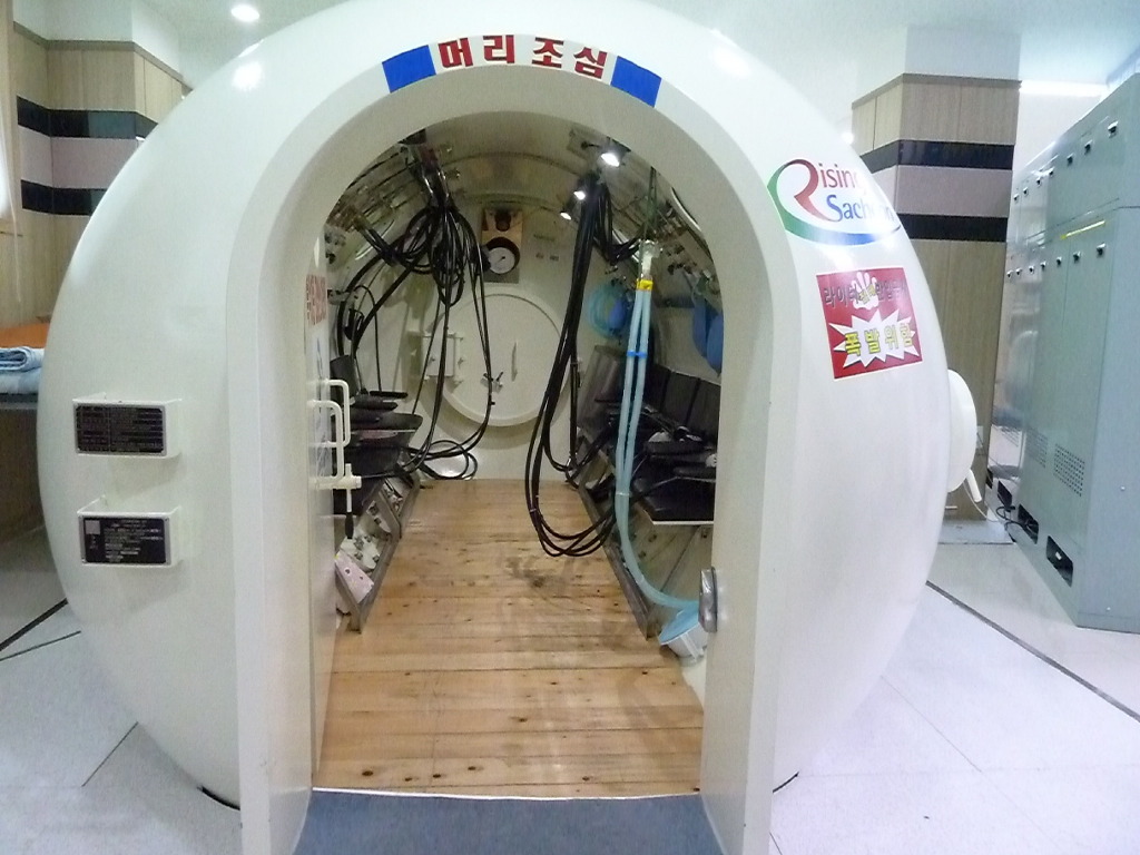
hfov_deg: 69.4
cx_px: 570
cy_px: 428
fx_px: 823
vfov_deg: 54.9
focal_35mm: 25
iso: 1600
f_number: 3.3
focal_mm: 4.1
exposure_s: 1/100
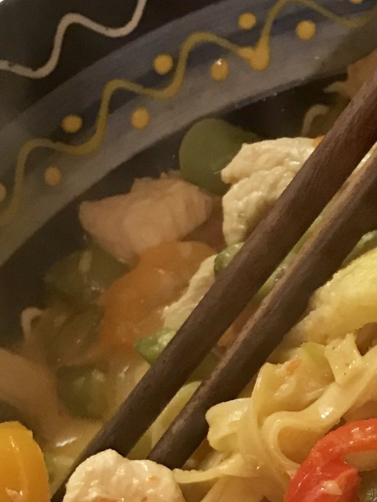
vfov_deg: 18.7
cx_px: 453
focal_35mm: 102
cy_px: 517
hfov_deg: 14.1
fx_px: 1481
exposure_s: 1/15
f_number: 1.8
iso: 64
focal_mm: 3.99
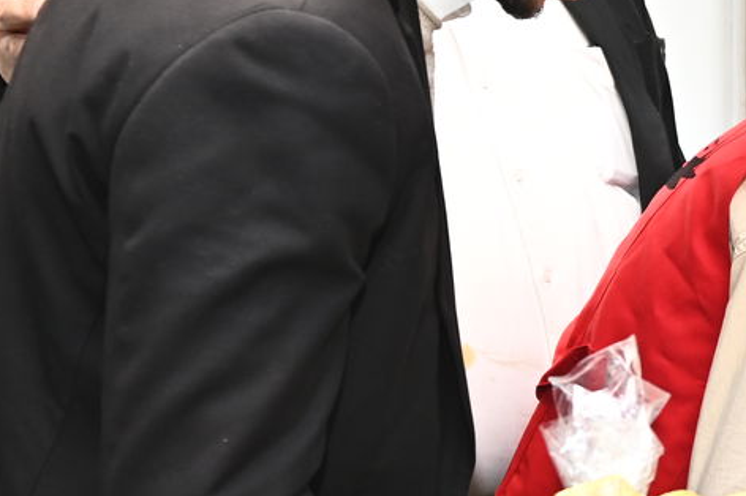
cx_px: 994
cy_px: 235
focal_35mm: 92
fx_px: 1905
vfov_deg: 14.8
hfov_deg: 20.1
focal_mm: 31
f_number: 5.6
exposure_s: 1/125
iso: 1000
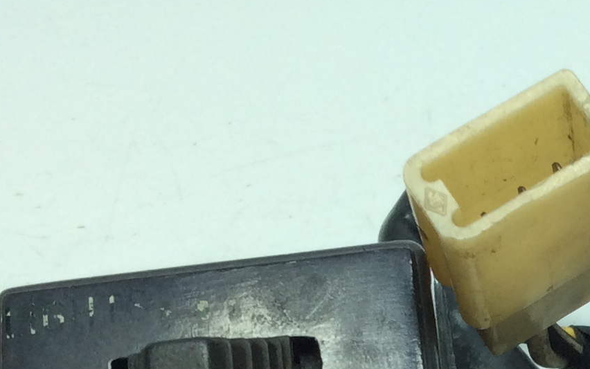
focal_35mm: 103
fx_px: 1657
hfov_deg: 19.4
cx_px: 633
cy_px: 483
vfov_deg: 12.3
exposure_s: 1/376
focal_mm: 3.3
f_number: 2.4
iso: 32
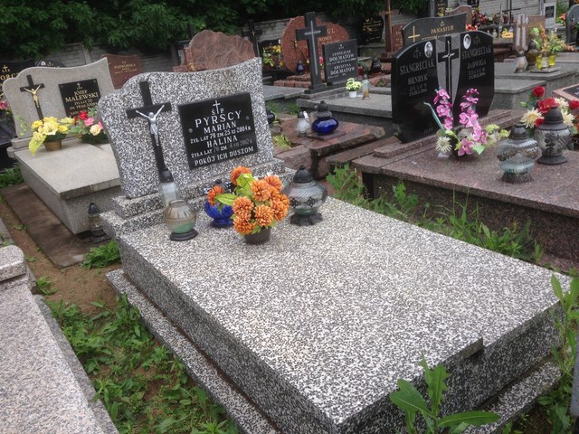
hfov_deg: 55.4
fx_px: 552
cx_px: 290
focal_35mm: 33
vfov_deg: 42.9
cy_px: 217
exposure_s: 1/398
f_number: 2.4
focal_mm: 4.12
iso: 50
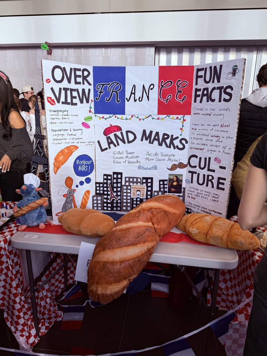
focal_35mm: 24
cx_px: 134
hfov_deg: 56.8
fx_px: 247
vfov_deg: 71.6
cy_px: 178
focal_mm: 6.76
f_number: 1.78
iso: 80
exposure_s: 1/780
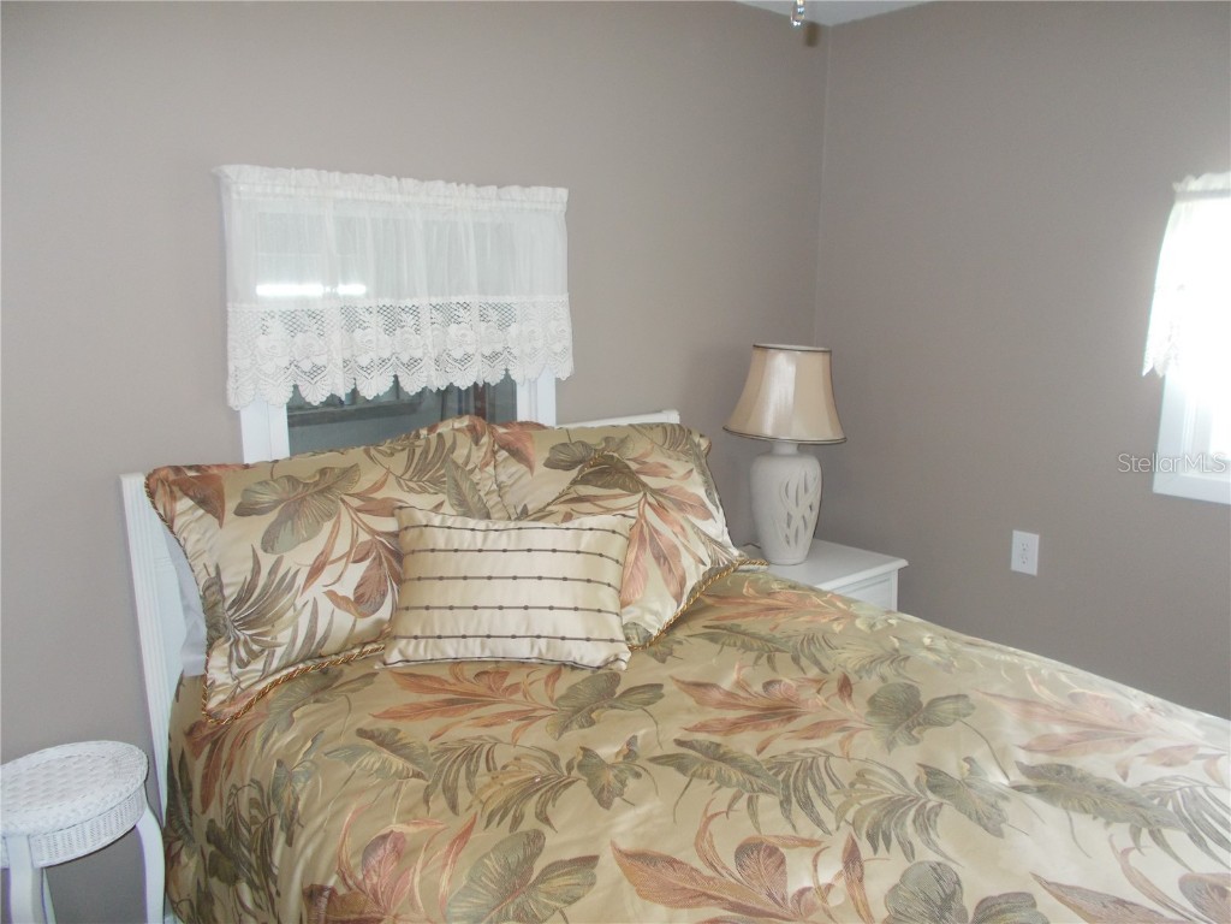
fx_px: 925
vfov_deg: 53.1
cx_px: 616
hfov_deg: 67.3
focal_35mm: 26
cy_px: 462
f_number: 3.2
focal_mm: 4.6
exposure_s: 1/25
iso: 200
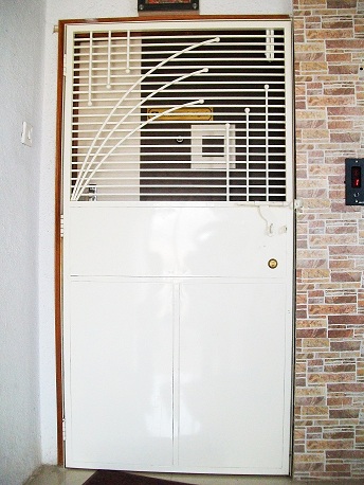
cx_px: 182
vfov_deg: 53.9
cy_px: 242
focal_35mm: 34
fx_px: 476
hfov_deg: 41.8
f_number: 2.7
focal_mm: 6.1
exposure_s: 1/125
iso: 160
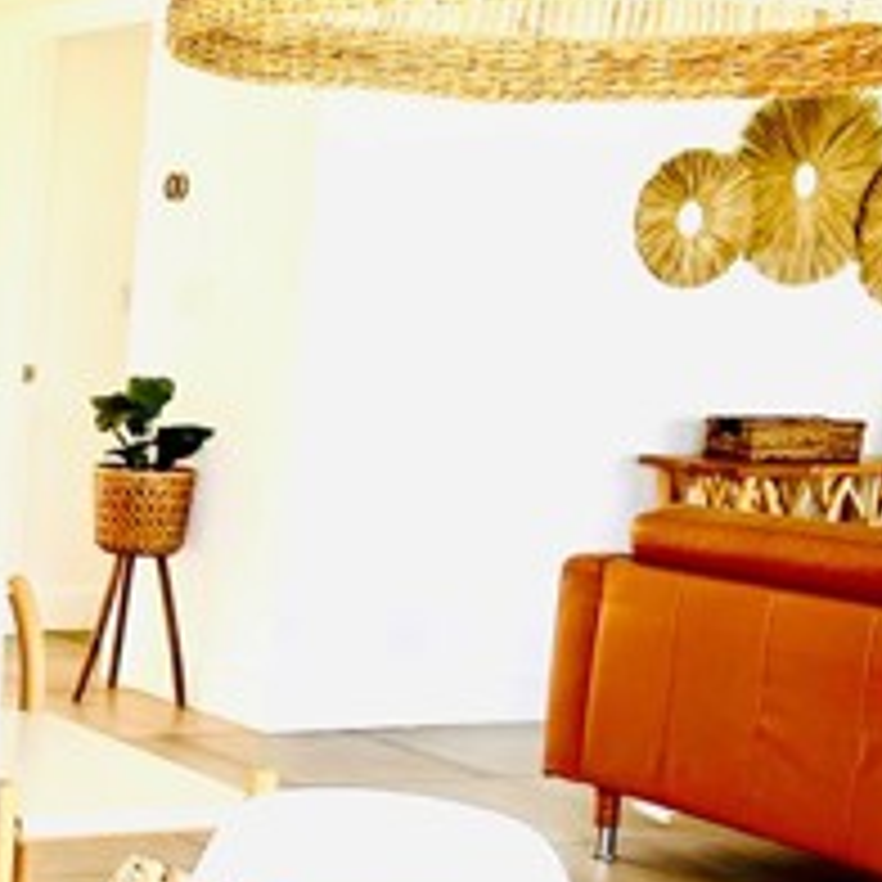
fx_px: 2076
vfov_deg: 23.8
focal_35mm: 72
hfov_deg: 20.8
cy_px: 652
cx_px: -405
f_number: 1.6
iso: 32
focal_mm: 5.1
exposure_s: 1/135
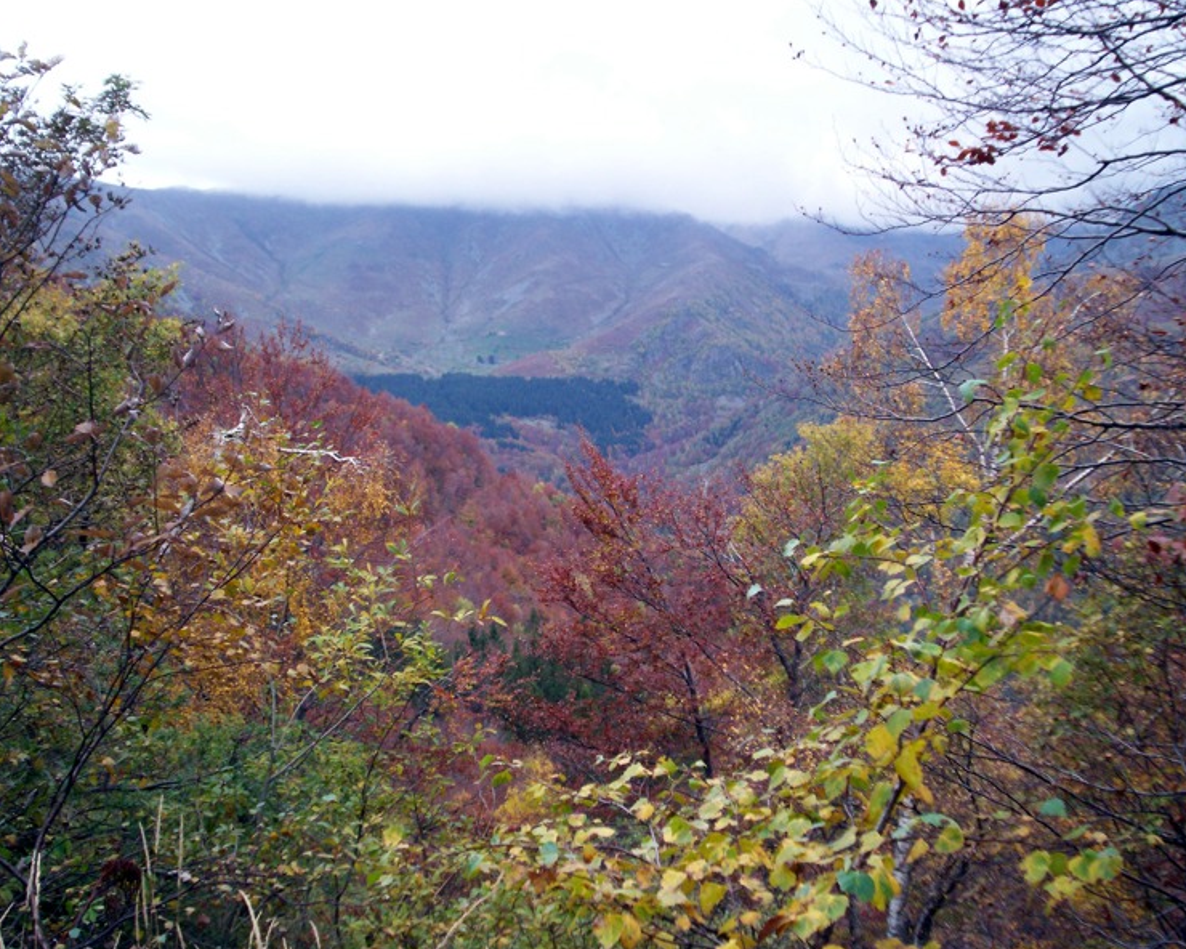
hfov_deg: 47.9
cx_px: 639
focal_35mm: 38
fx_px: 1334
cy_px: 473
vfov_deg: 39.2
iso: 100
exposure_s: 1/70.2
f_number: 4.5
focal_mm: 5.9
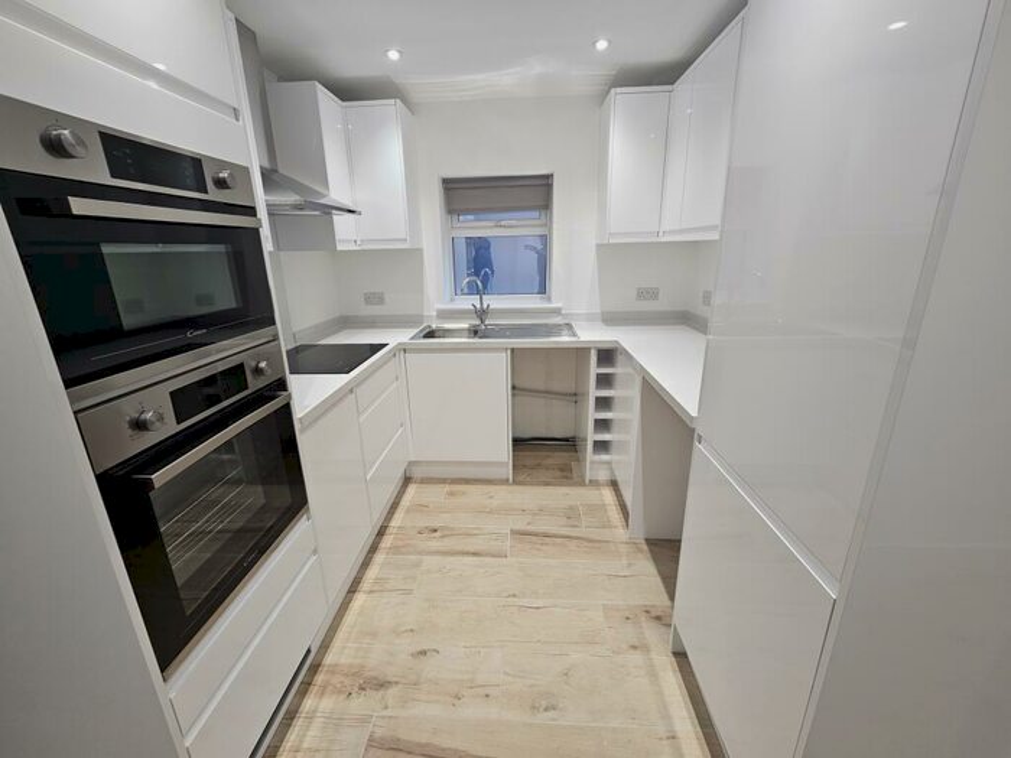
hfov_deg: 106.2
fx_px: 380
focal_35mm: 13
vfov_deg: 89.9
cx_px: 506
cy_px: 379
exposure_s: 1/50
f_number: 2.2
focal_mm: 2.2
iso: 100
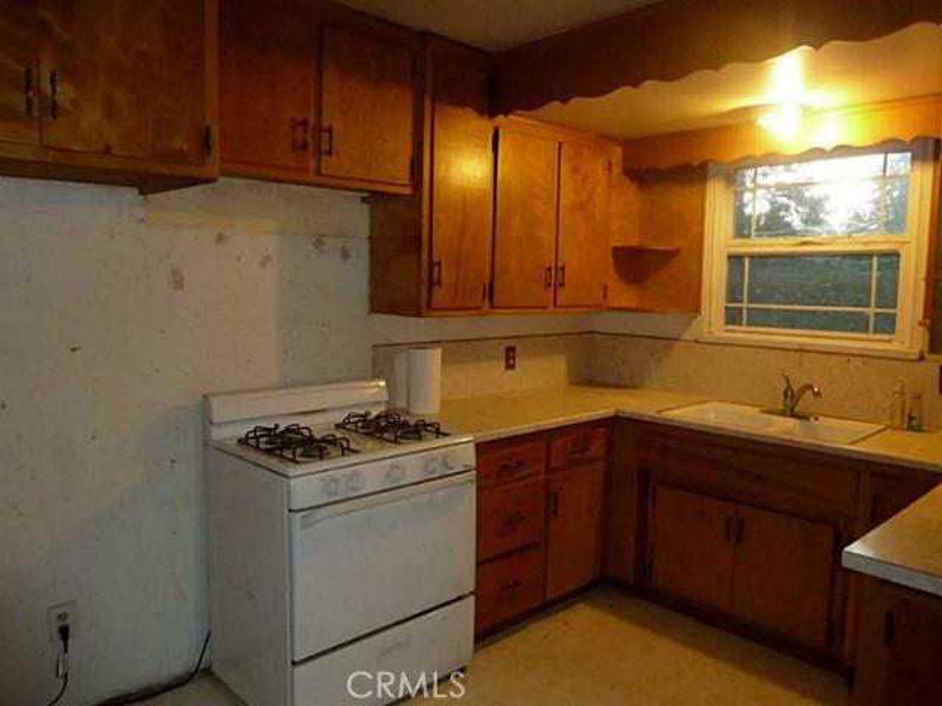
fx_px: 680
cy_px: 353
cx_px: 471
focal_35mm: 25
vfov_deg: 54.9
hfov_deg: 69.4
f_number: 3.3
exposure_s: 1/30
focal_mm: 4.1
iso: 400
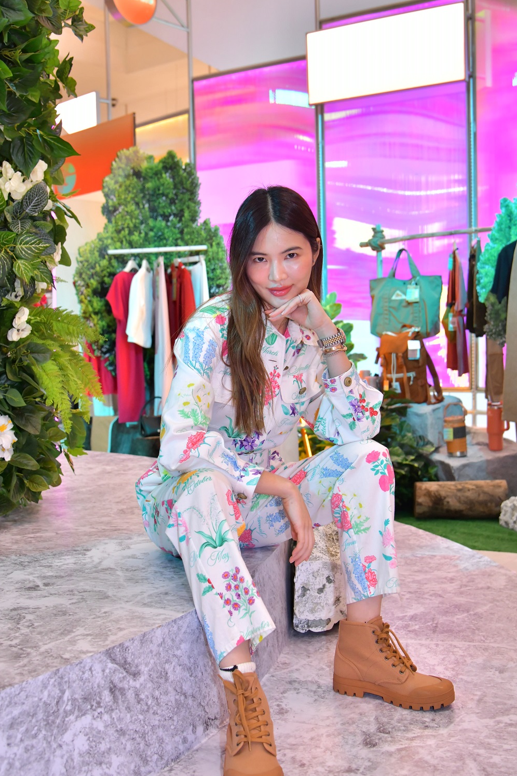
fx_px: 905
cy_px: 384
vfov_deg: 46.4
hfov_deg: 31.9
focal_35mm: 42
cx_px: 264
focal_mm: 38
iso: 1600
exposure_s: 1/160
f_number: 5.6
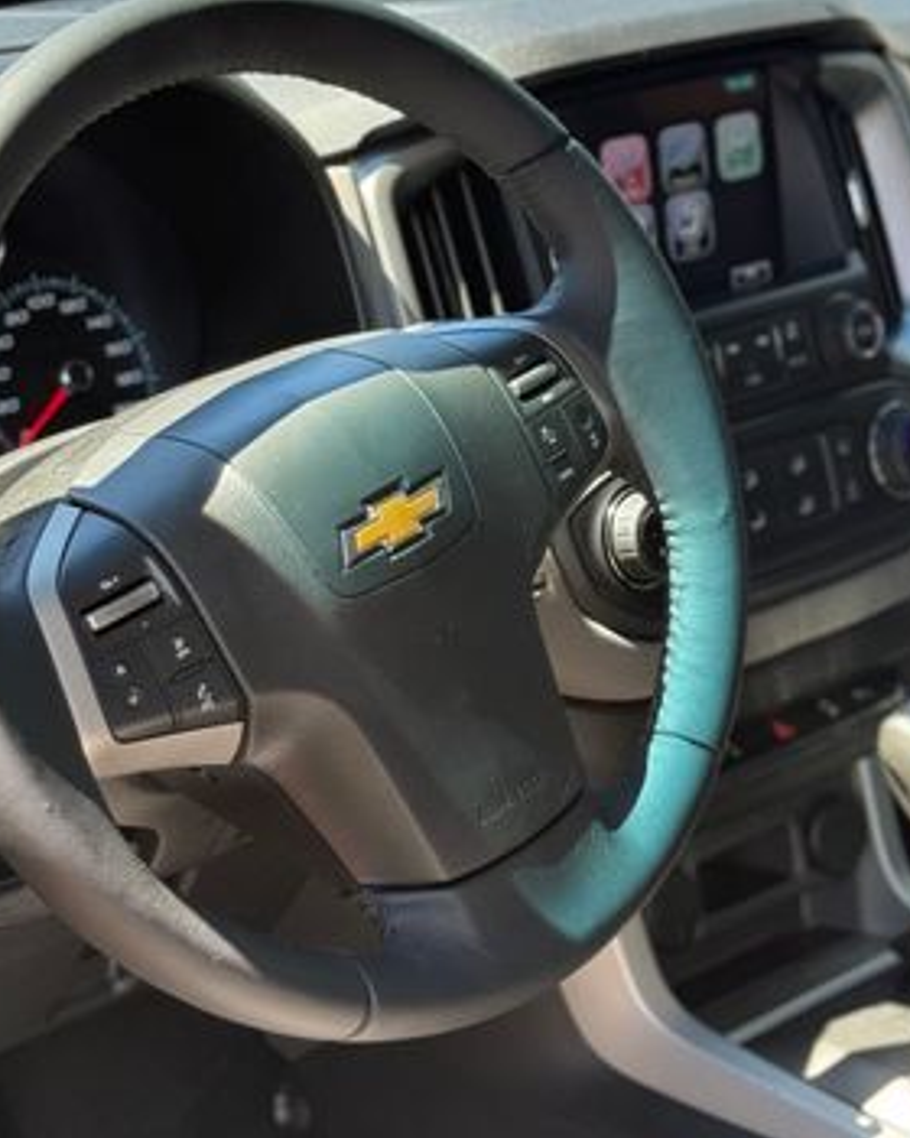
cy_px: 572
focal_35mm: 63
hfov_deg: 24.2
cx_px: 471
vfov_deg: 30.0
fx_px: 2121
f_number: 1.78
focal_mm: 6.76
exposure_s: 1/272
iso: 100
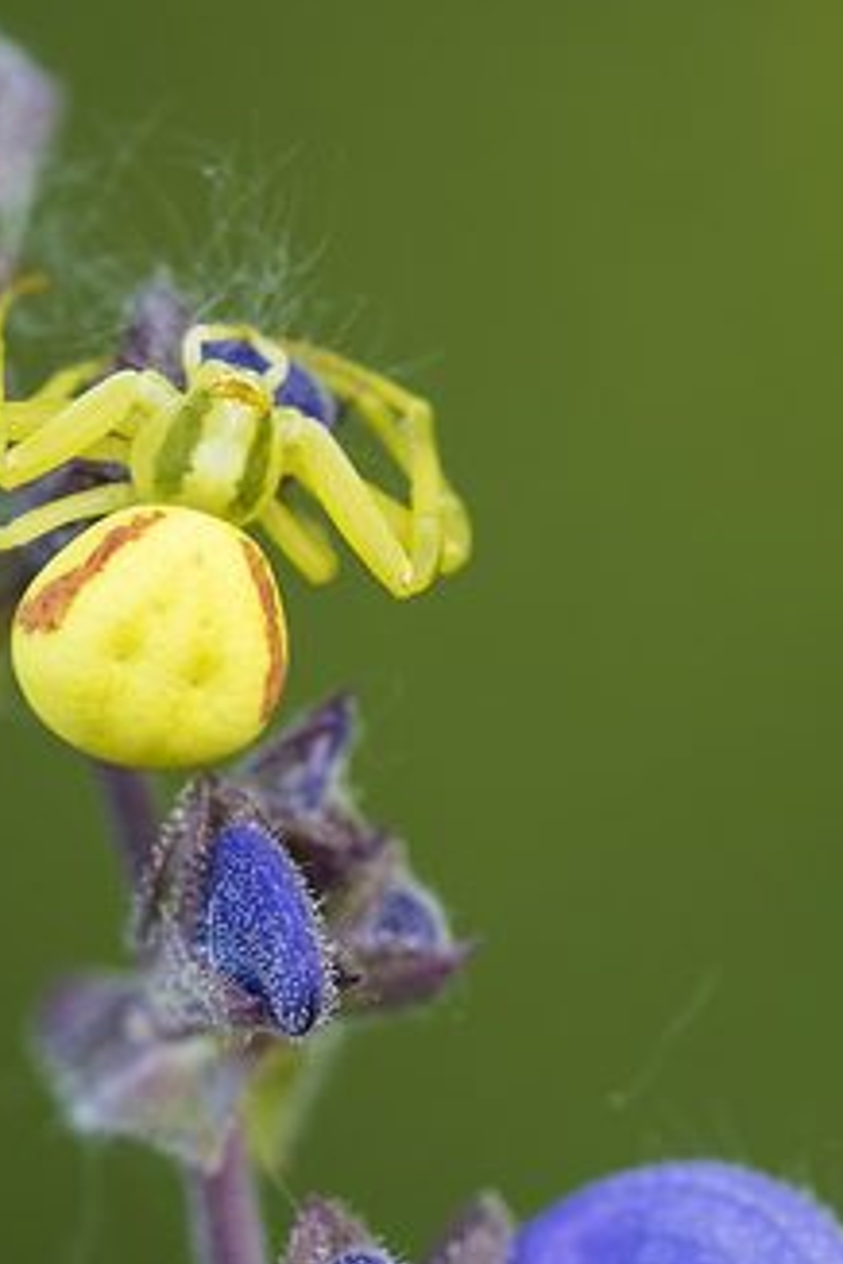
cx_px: 352
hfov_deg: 5.0
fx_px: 9659
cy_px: 1082
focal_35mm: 275
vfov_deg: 7.5
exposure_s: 1/60
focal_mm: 150
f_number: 9
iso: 250
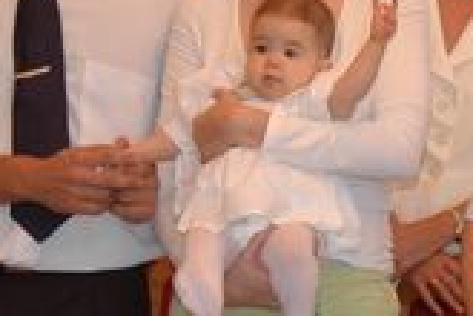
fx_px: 2982
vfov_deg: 6.1
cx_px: 505
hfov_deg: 9.0
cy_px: 158
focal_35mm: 227
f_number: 4.5
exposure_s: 1/60
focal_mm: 50
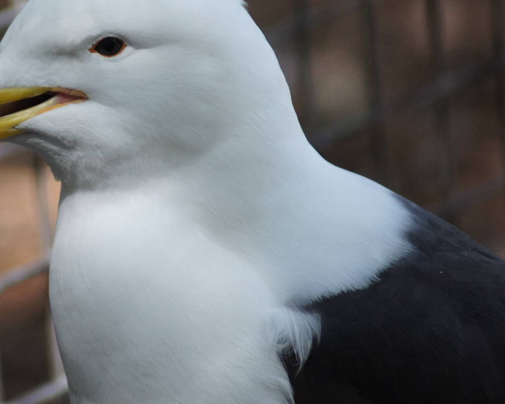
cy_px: 128
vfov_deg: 2.1
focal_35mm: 730
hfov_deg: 2.7
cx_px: 114
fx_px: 10911
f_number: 5.6
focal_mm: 300
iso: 800
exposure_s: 1/200
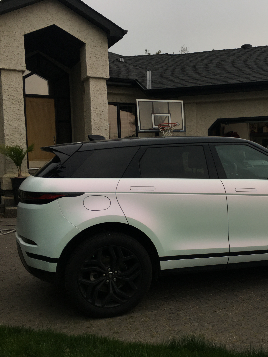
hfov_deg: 35.8
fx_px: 403
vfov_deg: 47.9
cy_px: 178
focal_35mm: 39
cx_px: 210
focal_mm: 4.15
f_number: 2.2
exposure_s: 1/60
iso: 32
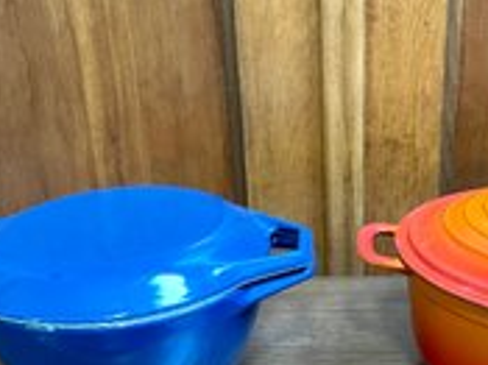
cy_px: 219
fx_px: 718
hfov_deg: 36.9
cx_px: 344
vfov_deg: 28.5
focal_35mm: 51
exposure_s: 1/40
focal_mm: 4.2
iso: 500
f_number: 1.6
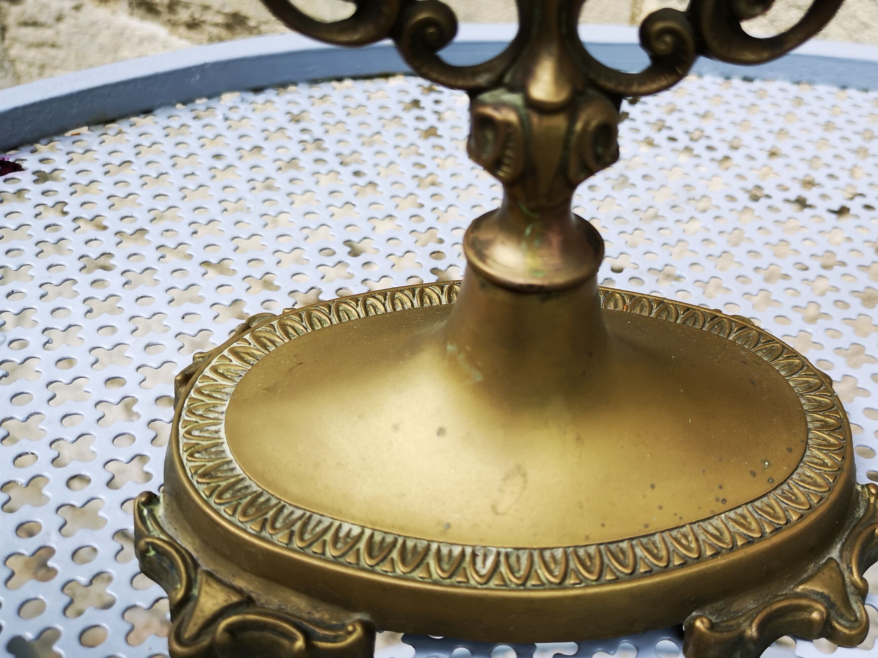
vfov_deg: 38.6
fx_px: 939
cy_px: 363
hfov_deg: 49.6
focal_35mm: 37
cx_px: 555
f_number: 1.8
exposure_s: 1/100
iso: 50
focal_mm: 5.58
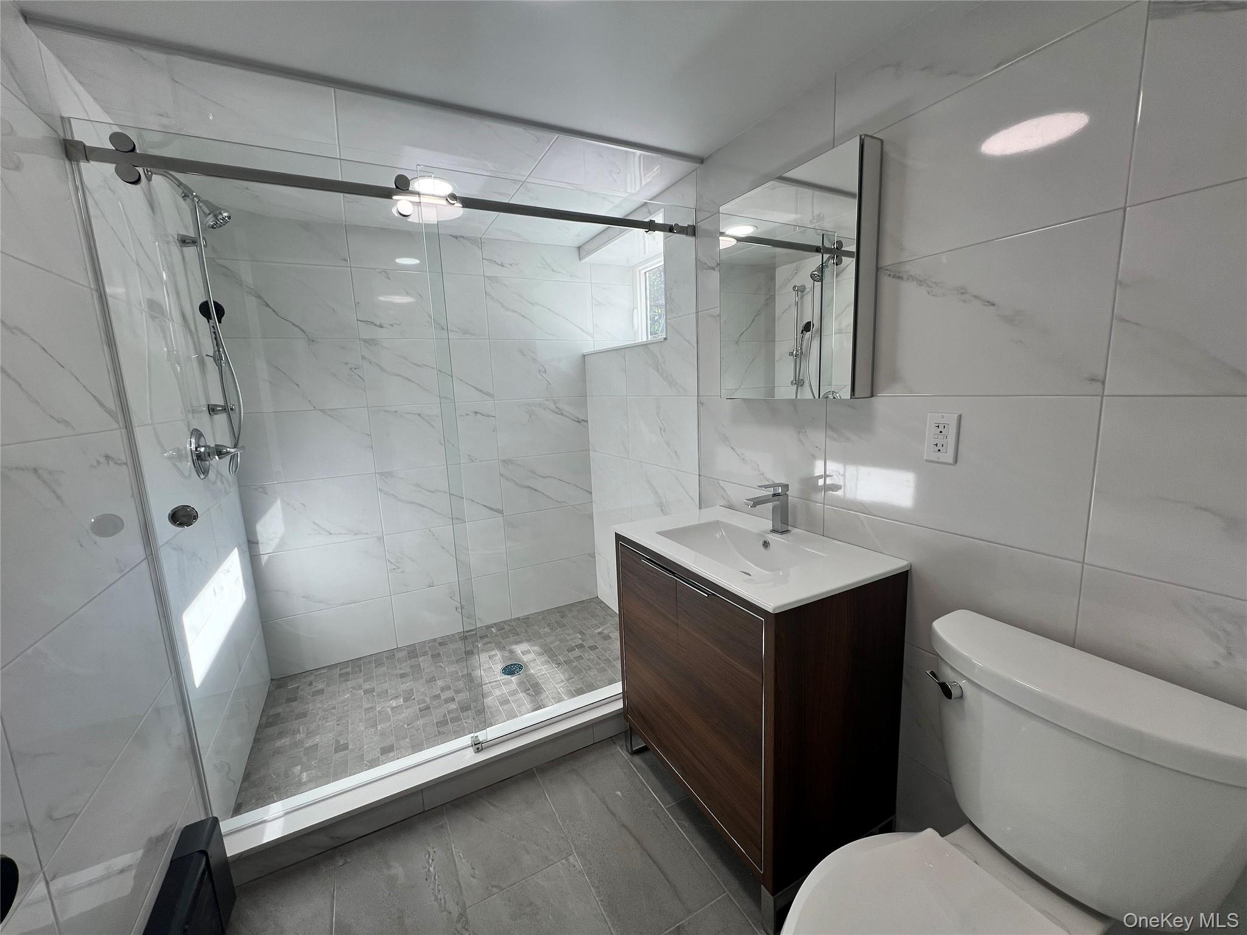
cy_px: 468
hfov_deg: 106.2
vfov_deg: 89.9
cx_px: 624
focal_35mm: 13
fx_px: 468
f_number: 1.8
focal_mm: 1.57
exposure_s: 1/146
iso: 32
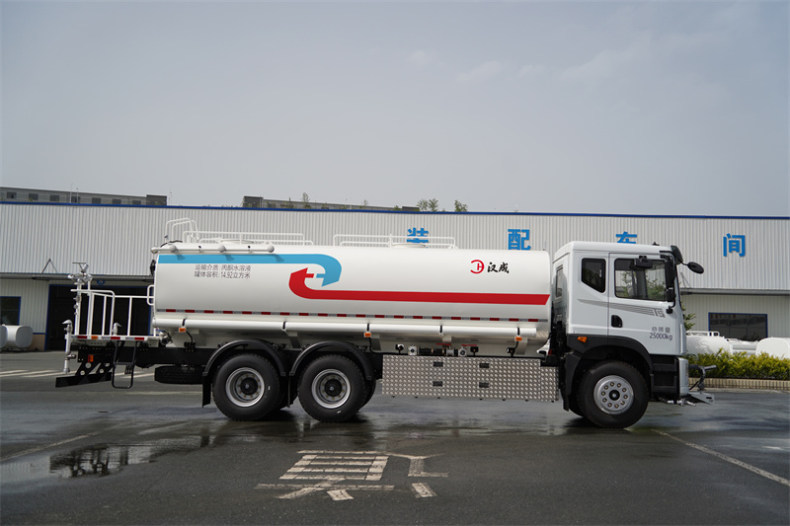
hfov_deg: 54.4
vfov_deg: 37.8
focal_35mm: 35
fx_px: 768
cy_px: 263
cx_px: 395
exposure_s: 1/800
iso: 125
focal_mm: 35
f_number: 3.2
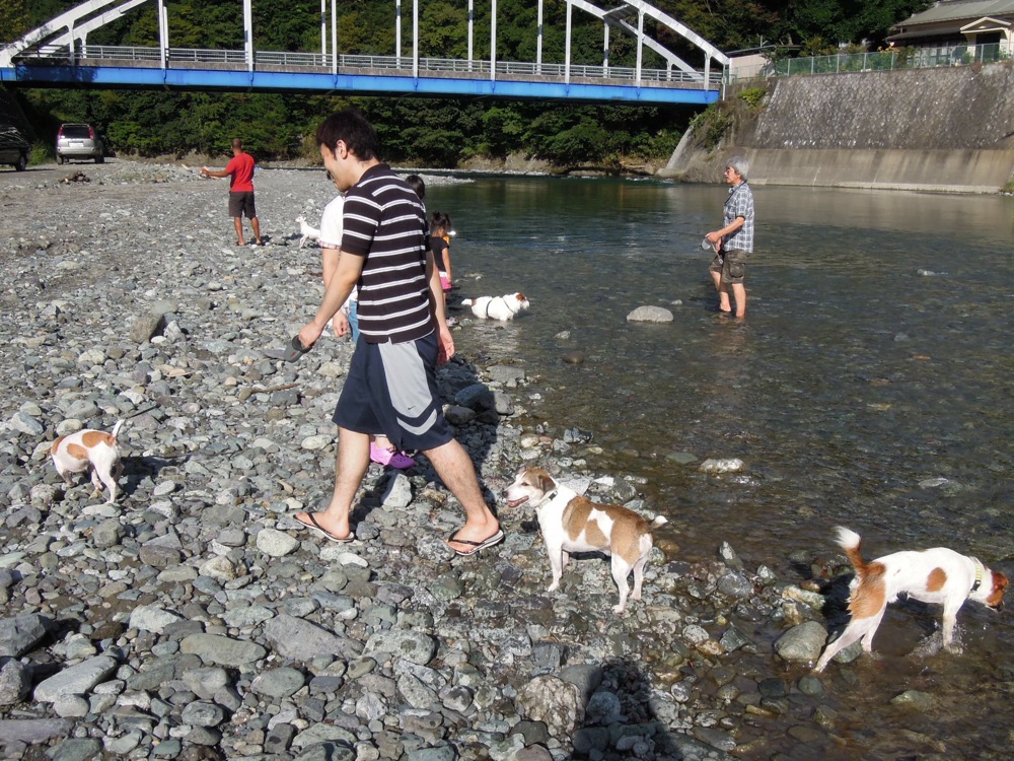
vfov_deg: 40.7
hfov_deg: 52.6
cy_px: 380
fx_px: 1025
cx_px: 507
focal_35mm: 35
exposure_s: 1/1250
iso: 160
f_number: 4.5
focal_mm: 6.3
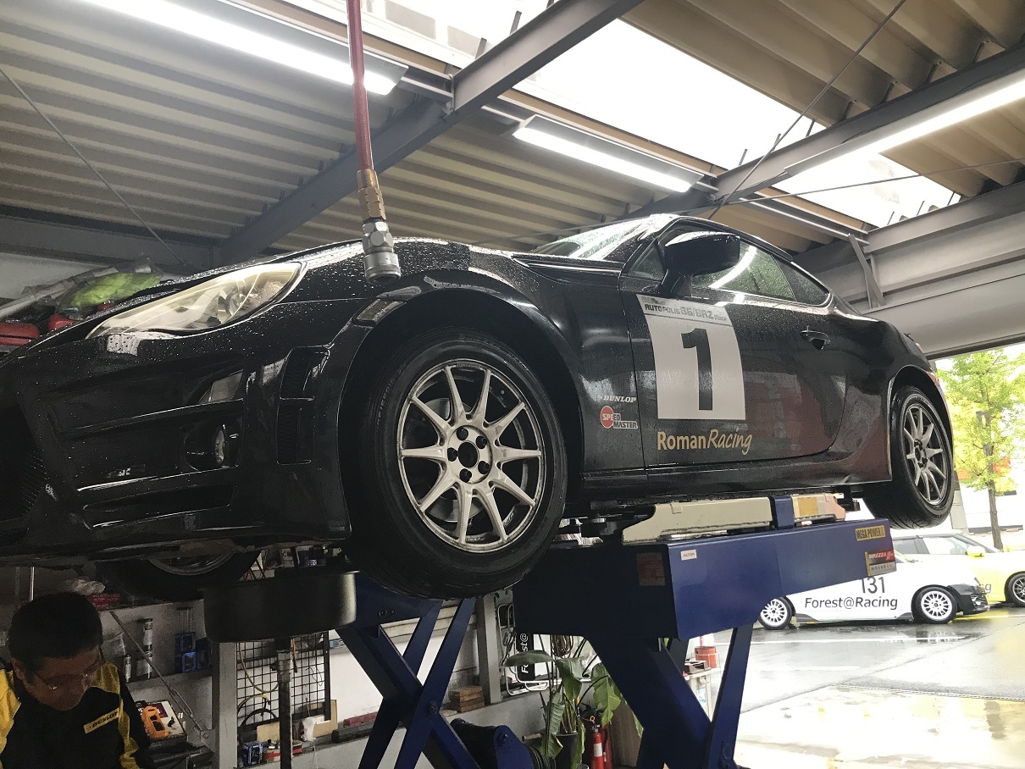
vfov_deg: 49.8
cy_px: 384
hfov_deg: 63.4
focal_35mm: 28
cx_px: 512
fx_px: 829
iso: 25
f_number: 1.8
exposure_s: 1/40
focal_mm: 3.99
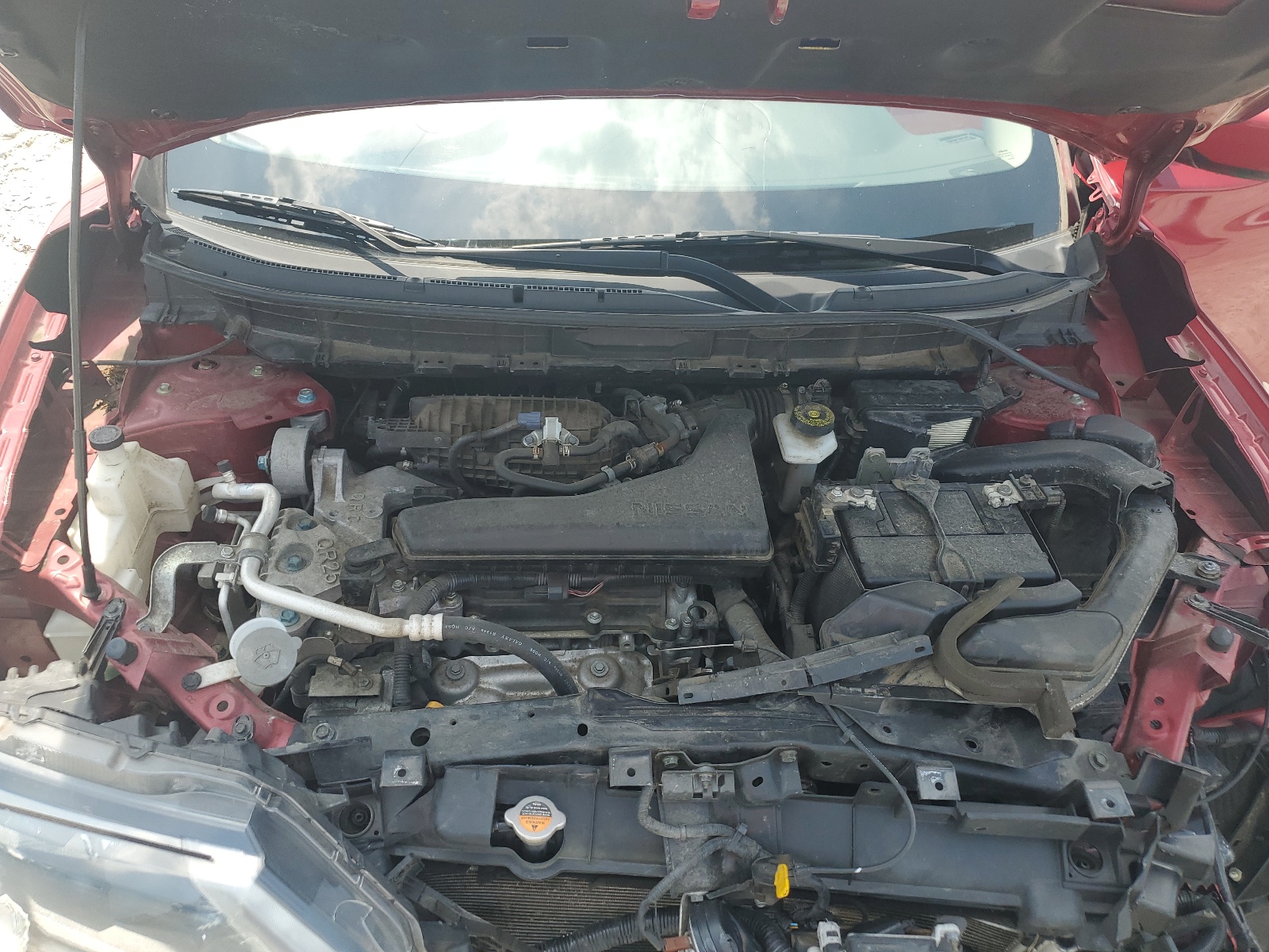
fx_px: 953
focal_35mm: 26
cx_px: 634
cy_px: 476
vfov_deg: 53.1
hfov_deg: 67.3
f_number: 1.5
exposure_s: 1/769
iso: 50
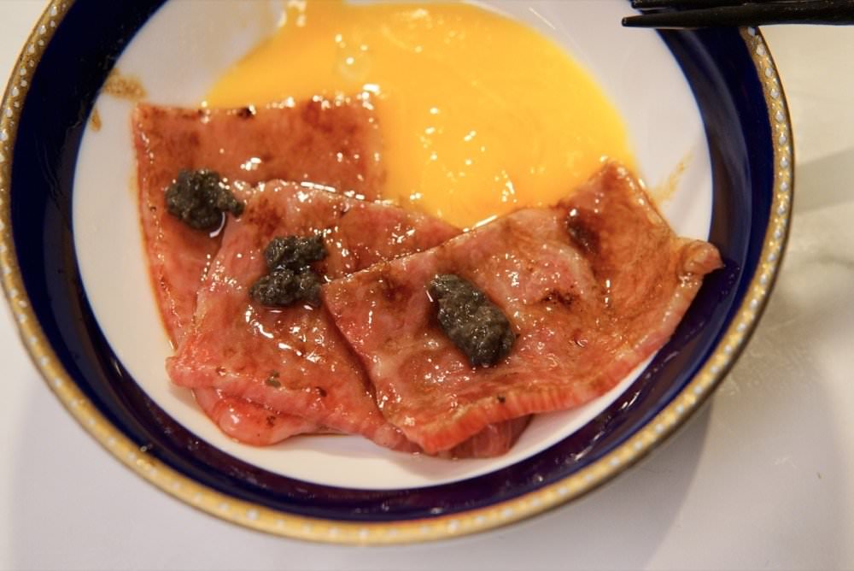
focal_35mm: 45
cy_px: 286
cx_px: 427
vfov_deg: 29.9
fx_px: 1068
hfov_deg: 43.6
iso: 1000
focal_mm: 30
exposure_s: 1/60
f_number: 4
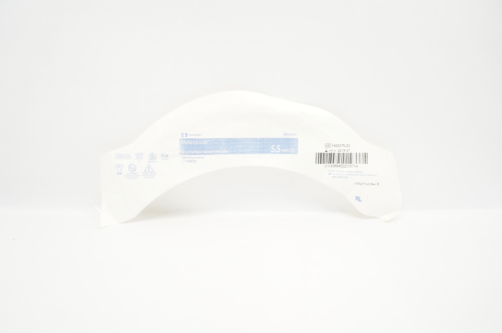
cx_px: 251
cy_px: 166
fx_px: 376
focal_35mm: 27
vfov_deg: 47.8
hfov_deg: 67.4
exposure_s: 1/80
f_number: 5
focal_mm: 18
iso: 800
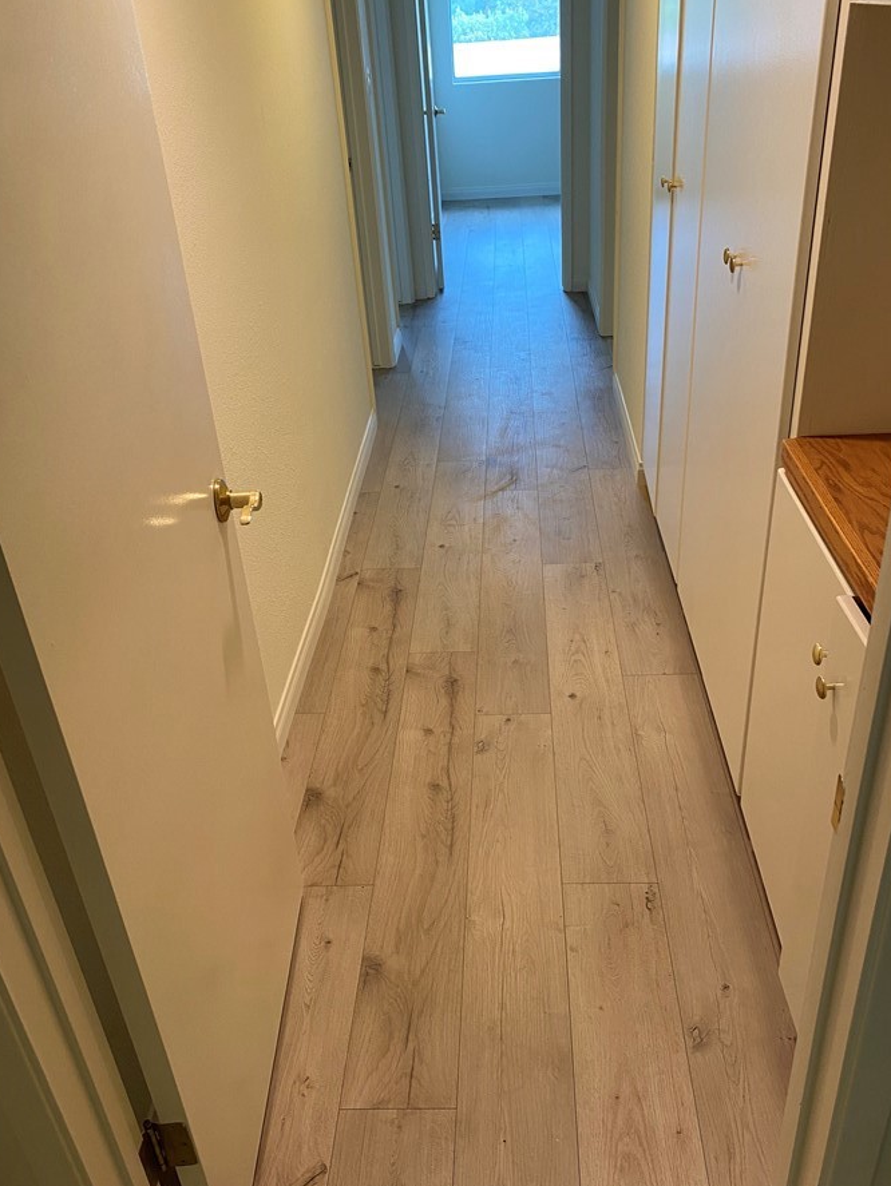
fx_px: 1029
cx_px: 474
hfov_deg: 46.8
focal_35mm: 30
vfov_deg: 59.8
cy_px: 650
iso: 100
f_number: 1.8
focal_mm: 4.25
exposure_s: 1/60
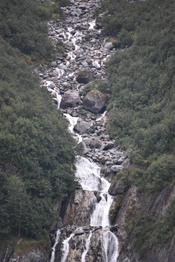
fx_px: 2565
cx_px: 93
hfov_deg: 3.9
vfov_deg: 5.9
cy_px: 119
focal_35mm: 352
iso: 3200
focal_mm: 300
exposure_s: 1/640
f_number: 5.6
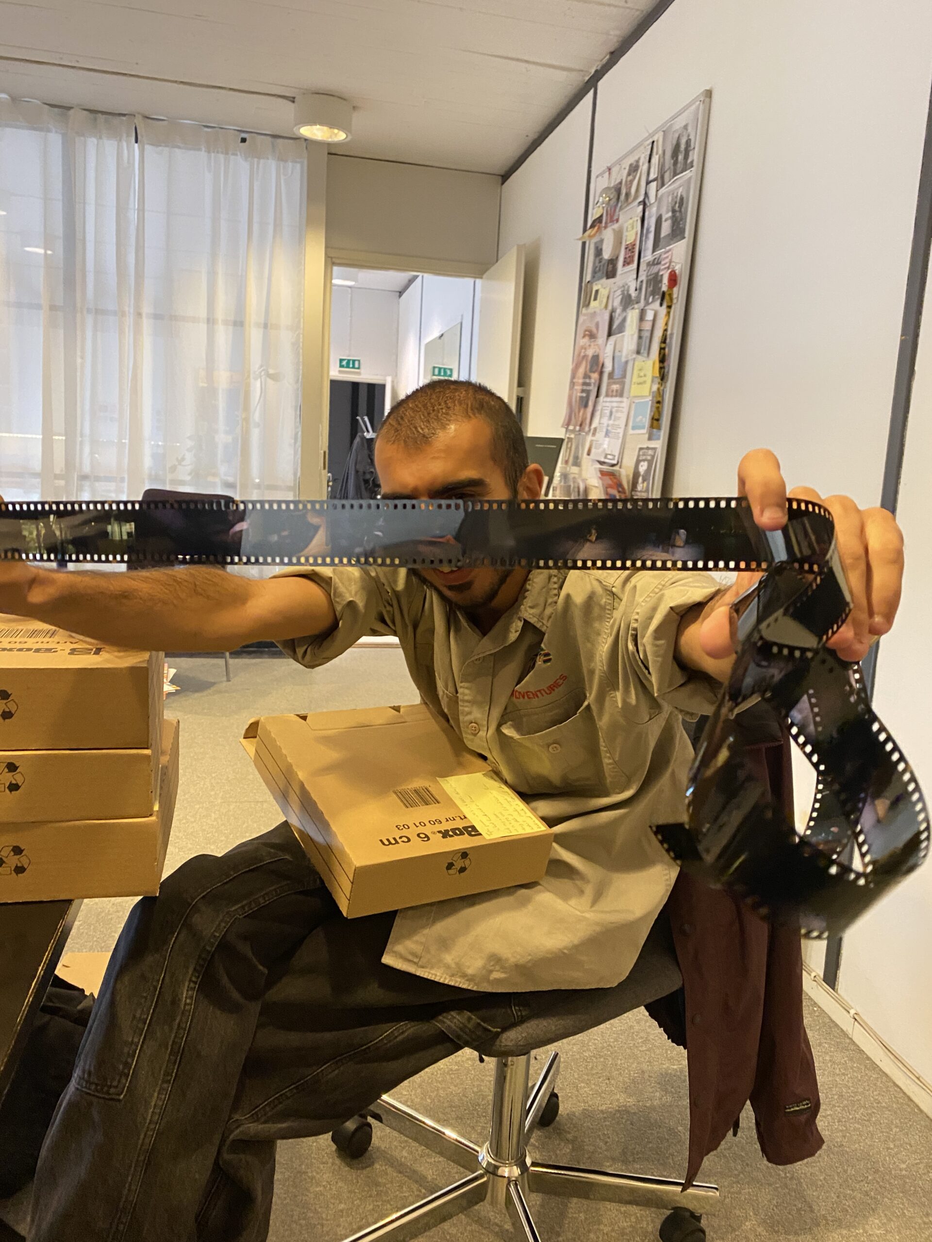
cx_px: 466
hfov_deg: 53.1
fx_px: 933
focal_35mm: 26
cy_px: 621
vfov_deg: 67.3
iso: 400
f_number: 1.8
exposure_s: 1/33
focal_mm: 4.25
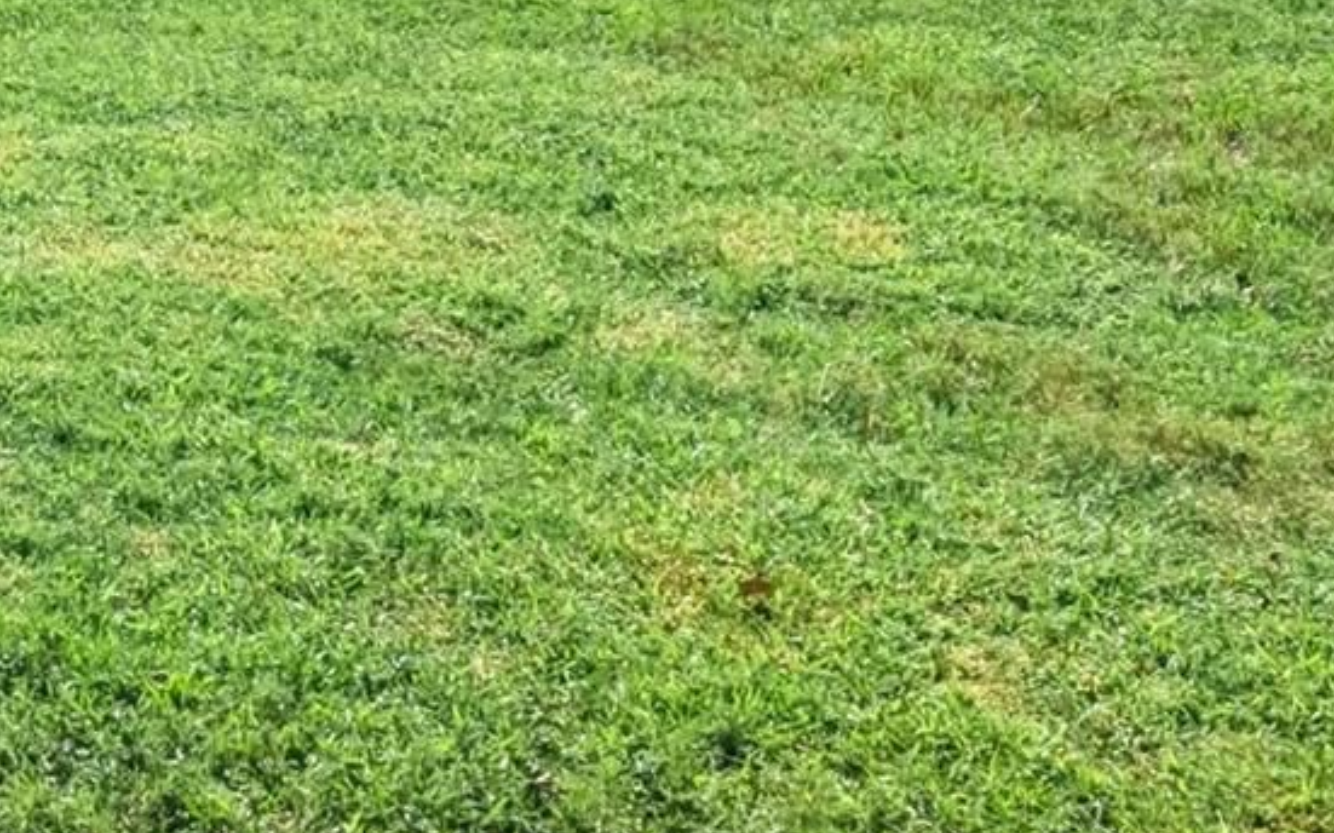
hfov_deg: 25.6
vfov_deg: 16.6
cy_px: -438
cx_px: -315
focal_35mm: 71
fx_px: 2580
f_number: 10
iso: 250
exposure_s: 1/800
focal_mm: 16.1
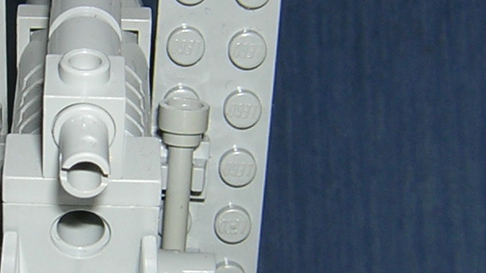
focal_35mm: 105
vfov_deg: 11.5
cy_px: 134
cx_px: 89
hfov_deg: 20.1
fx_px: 1353
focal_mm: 4.7
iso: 100
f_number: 5.2
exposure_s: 1/60.1
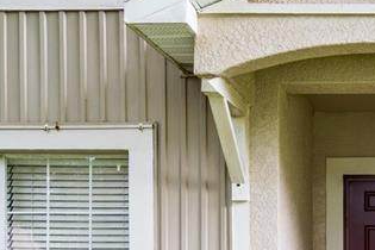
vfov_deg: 24.3
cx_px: 392
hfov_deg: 34.1
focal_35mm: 52
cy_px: 275
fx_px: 542
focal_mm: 16
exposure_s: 1/5
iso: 100
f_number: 8
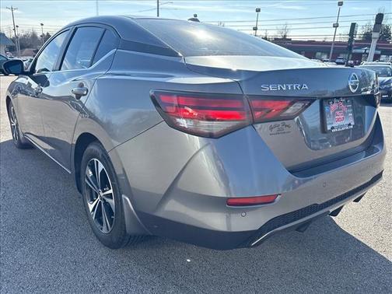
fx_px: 294
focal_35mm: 26
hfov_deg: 67.3
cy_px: 147
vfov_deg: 53.1
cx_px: 196
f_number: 1.6
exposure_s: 1/2364
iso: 64
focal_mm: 5.96
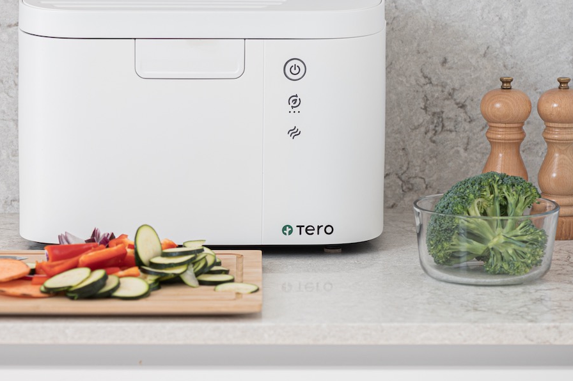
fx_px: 2386
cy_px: 125
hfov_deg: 13.7
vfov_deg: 9.1
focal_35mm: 150
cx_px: 214
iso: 400
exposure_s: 1/200
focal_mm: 105
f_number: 4
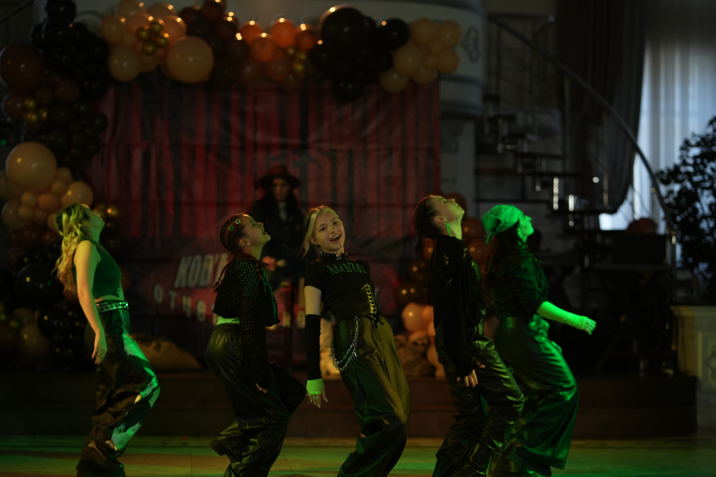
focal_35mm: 85
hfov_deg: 23.9
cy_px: 238
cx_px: 358
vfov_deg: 16.1
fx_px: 1691
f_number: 2.2
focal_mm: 85
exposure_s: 1/400
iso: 800
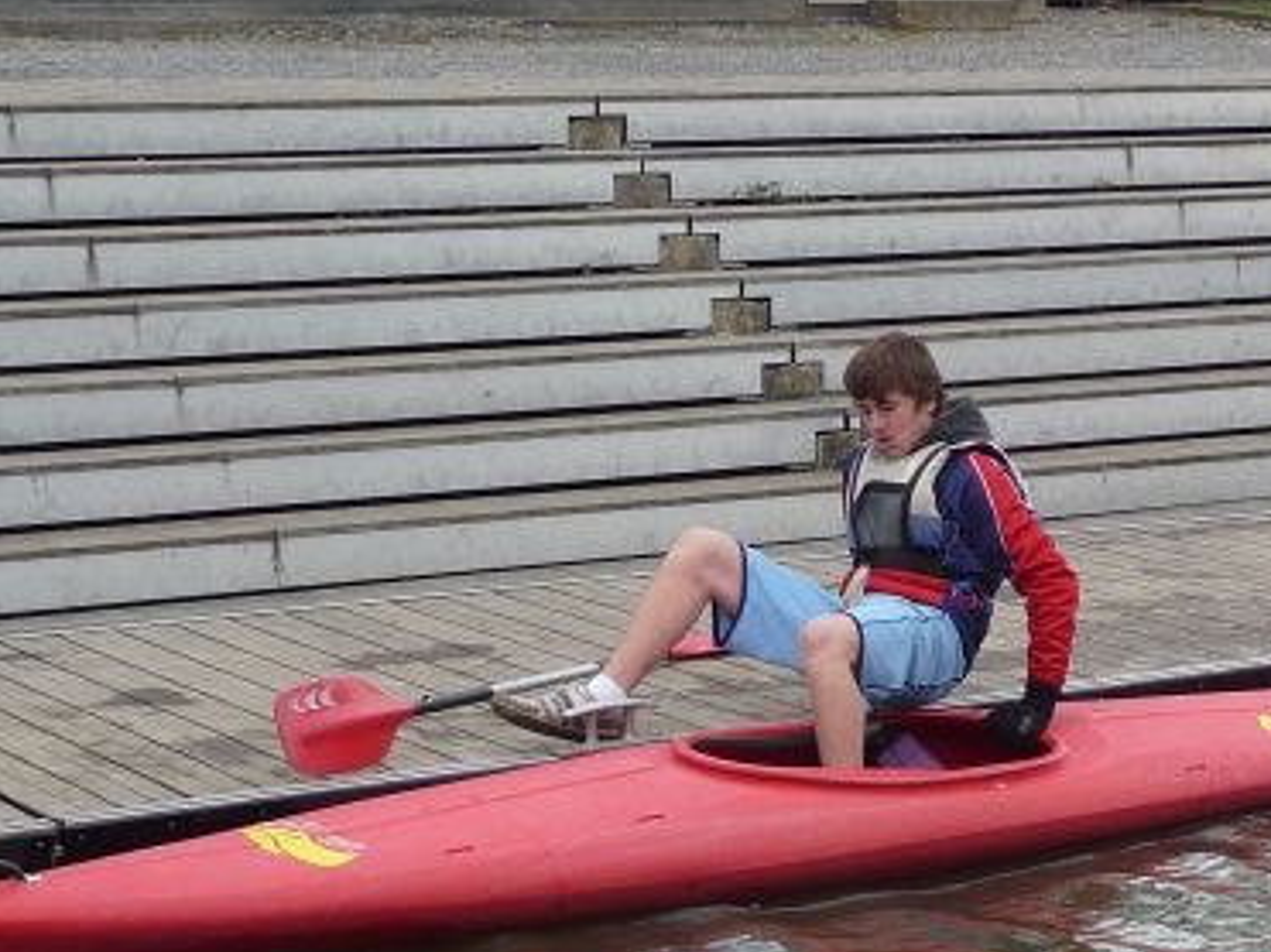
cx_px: 983
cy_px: 620
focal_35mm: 100
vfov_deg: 14.8
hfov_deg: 19.5
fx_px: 3671
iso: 100
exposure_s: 1/160
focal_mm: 7.1
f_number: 4
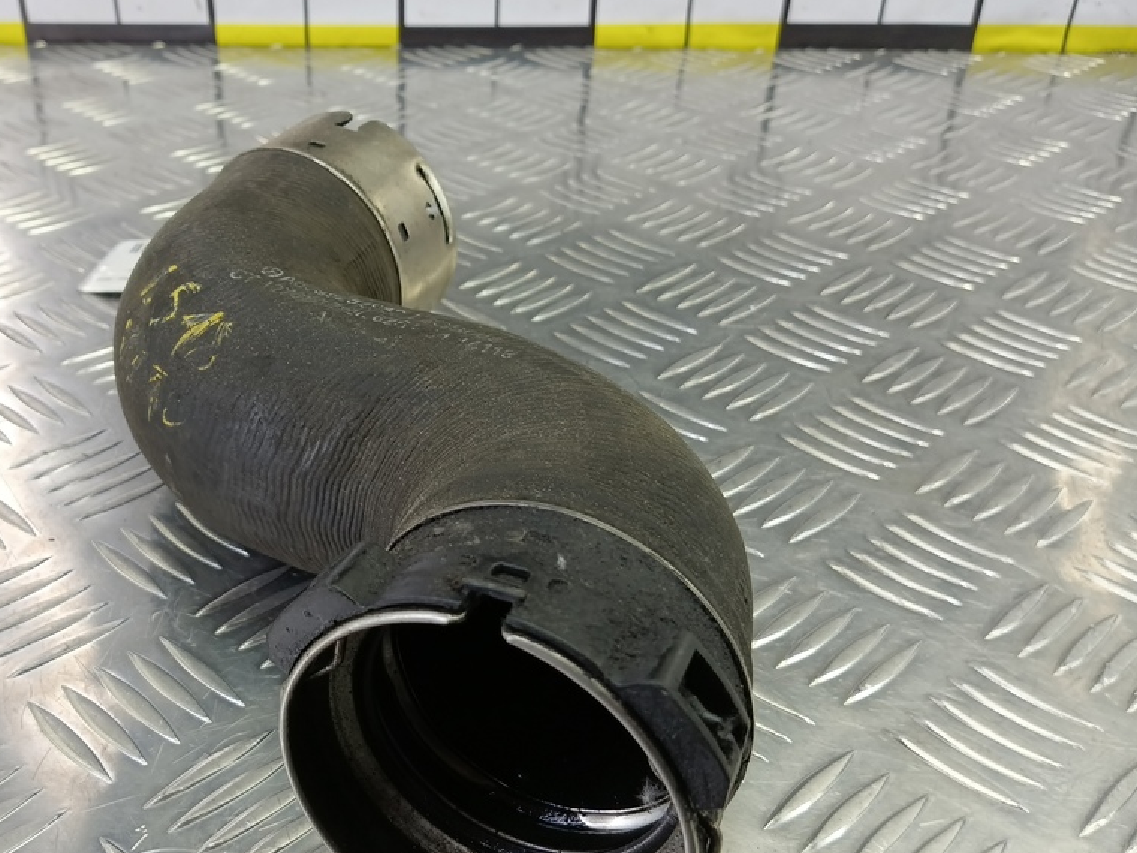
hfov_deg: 57.5
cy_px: 516
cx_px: 411
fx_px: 1018
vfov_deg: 45.2
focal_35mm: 31
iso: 163
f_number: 1.6
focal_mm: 4.11
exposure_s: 1/50
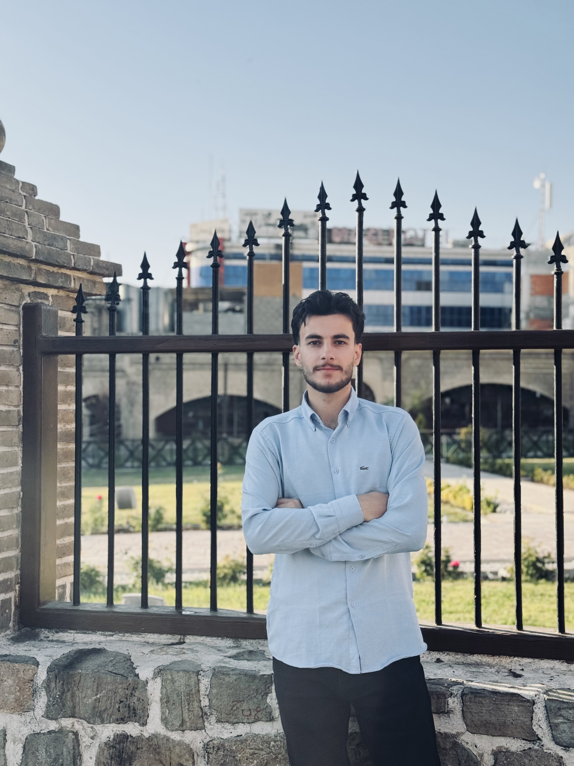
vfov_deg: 39.7
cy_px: 383
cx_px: 287
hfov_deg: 30.3
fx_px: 1061
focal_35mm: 48
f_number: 1.78
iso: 64
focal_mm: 6.76
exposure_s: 1/2045
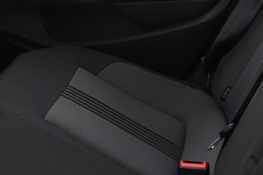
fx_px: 636
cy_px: -21
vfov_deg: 15.3
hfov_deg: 22.0
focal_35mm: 87
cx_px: -35
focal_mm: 8.8
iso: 1000
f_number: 2.5
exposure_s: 1/30
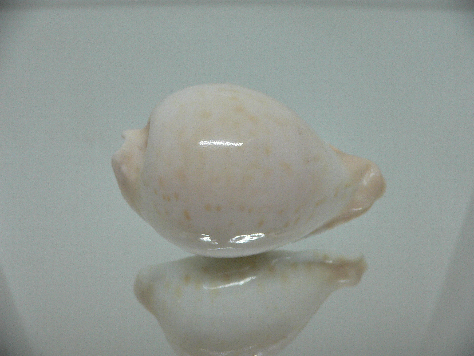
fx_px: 479
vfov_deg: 40.7
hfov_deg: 52.6
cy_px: 178
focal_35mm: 35
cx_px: 237
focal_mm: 4.6
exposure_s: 1/60
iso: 200
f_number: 2.8
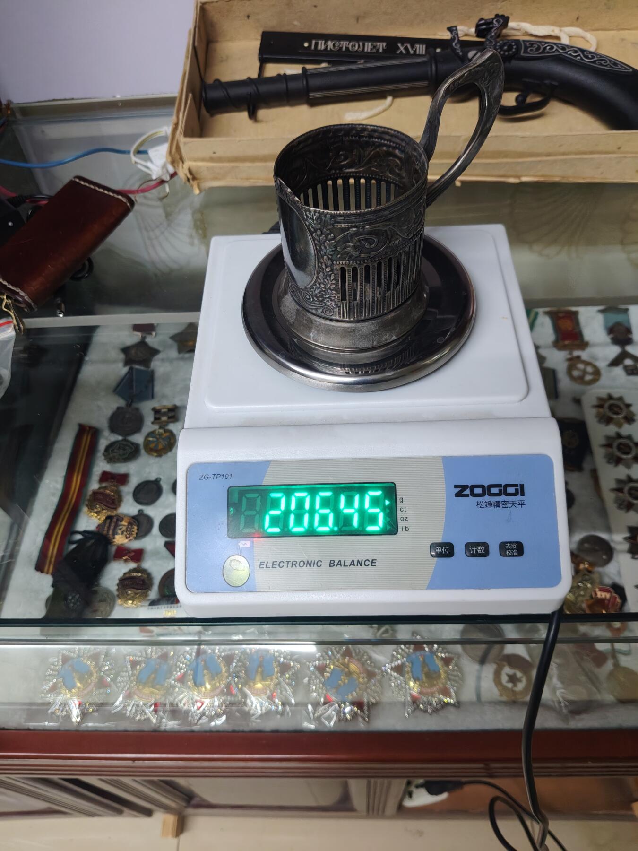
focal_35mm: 26
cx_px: 319
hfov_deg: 53.1
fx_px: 639
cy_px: 426
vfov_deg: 67.3
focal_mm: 4.84
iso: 876
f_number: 1.88
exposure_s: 1/60
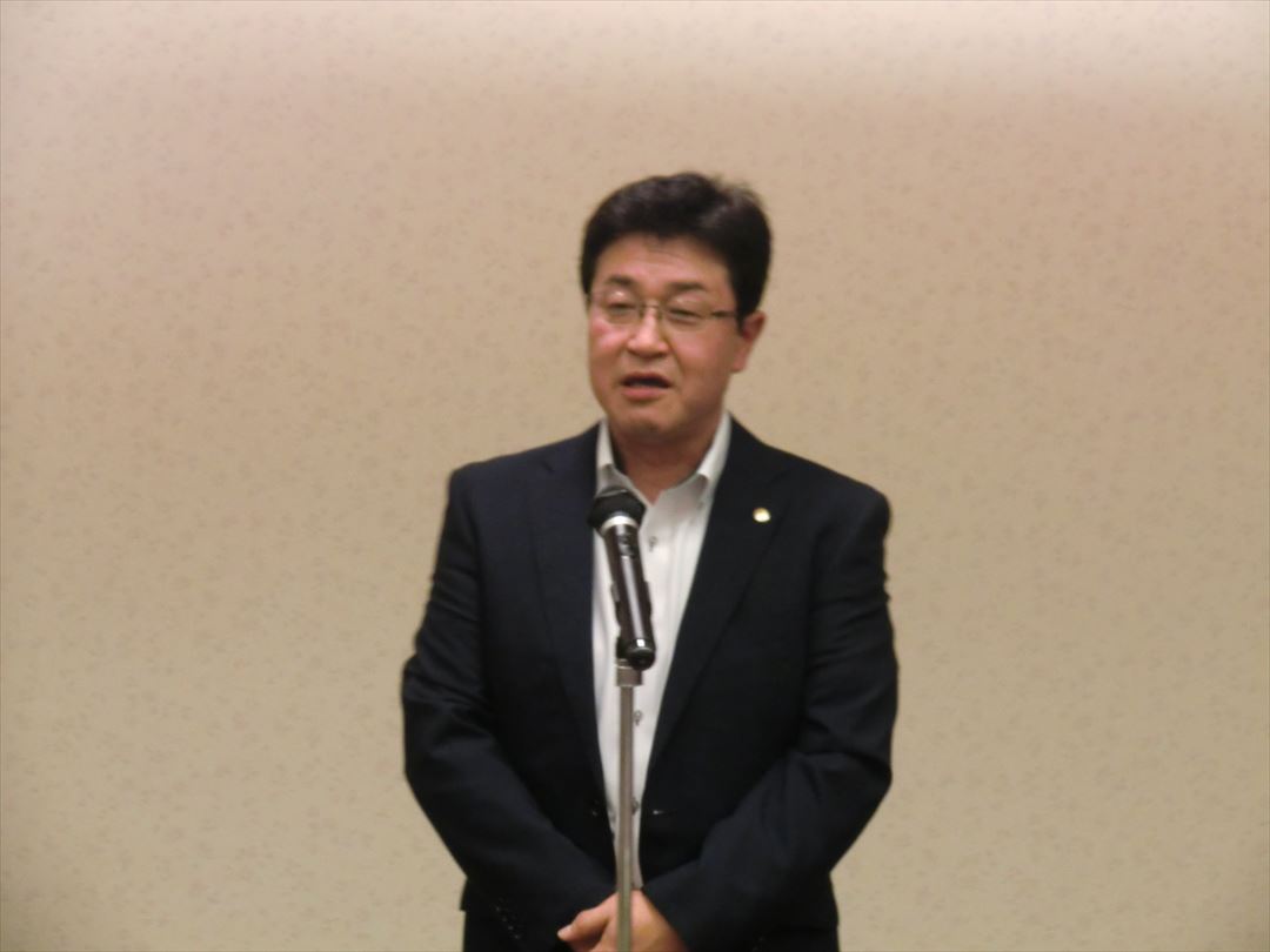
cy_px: 476
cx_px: 635
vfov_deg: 14.1
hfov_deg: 18.7
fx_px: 3852
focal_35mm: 105
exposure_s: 1/20
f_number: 5
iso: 400
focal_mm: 18.8
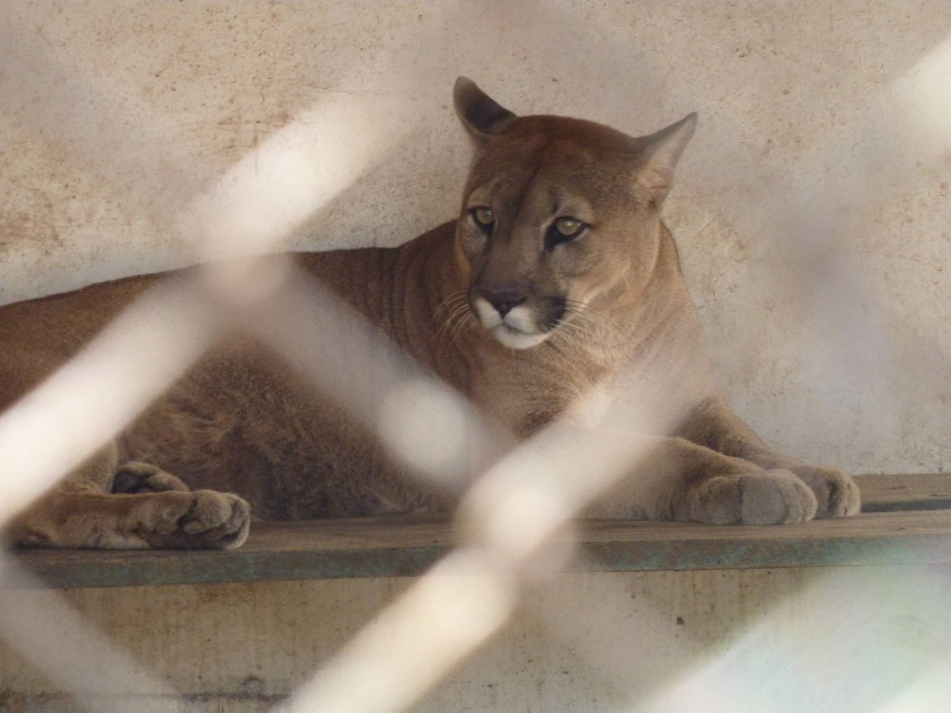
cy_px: 356
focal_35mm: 300
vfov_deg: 5.0
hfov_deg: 6.6
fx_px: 8242
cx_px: 476
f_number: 4.9
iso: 400
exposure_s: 1/50
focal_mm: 49.2
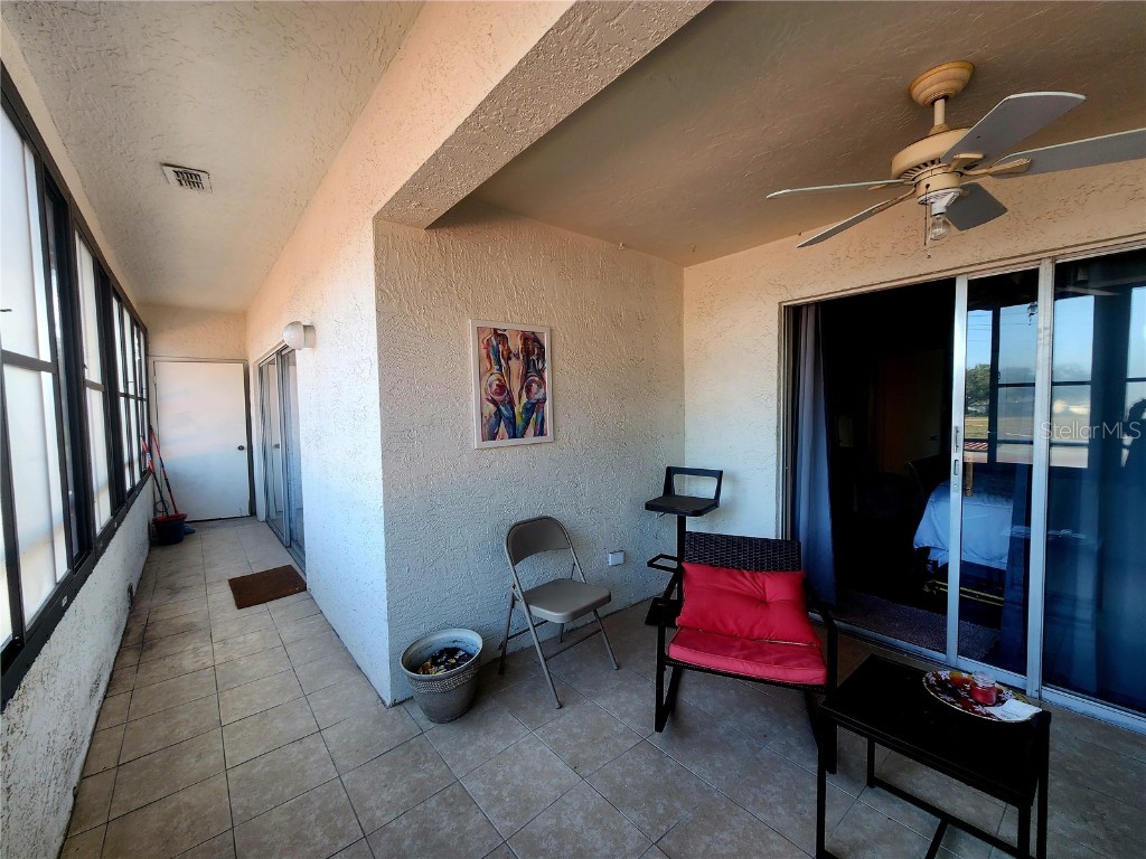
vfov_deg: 89.9
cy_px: 430
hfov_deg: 106.2
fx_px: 430
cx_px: 573
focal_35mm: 13
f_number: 2.2
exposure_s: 1/60.2
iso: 64
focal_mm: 2.2
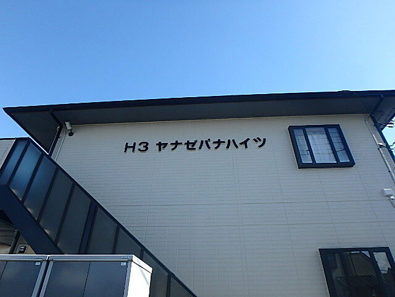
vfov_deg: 63.4
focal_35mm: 21
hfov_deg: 79.0
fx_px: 240
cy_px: 148
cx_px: 198
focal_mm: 3.7
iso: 125
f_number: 3.5
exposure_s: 1/640
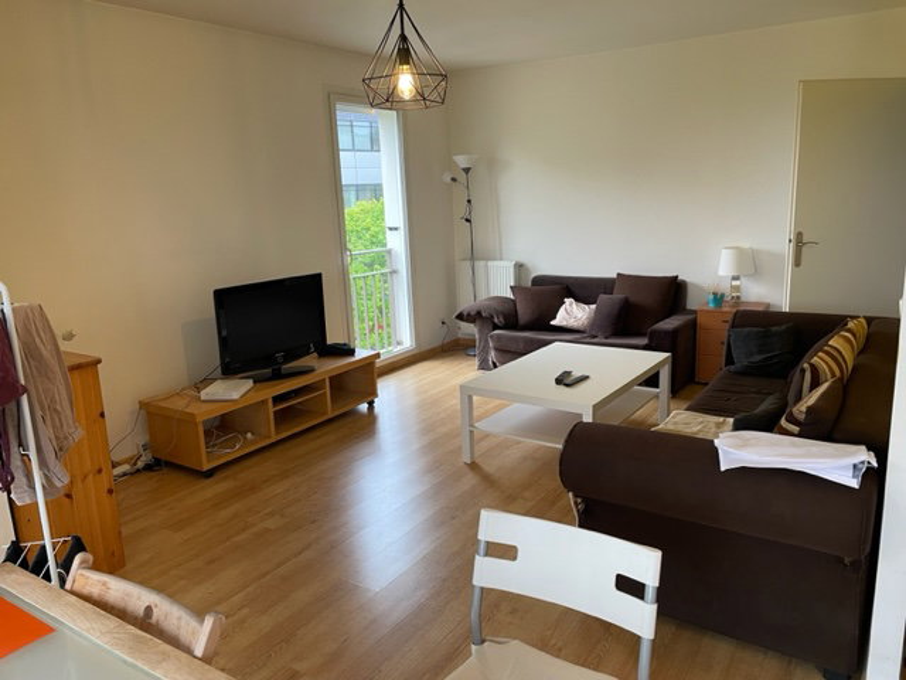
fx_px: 680
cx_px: 453
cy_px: 340
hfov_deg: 67.3
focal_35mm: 26
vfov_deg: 53.1
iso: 80
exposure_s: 1/50
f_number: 1.6
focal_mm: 4.2
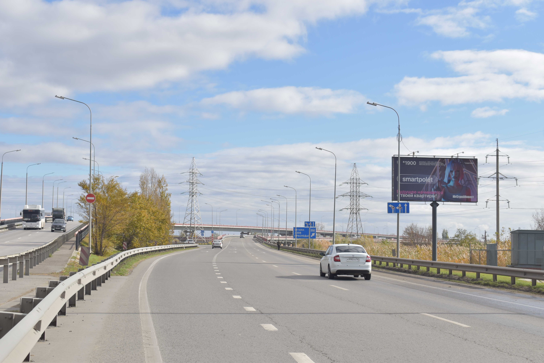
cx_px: 272
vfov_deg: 23.8
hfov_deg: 35.1
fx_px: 861
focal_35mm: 57
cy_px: 182
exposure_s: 1/320
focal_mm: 38
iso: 100
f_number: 7.1
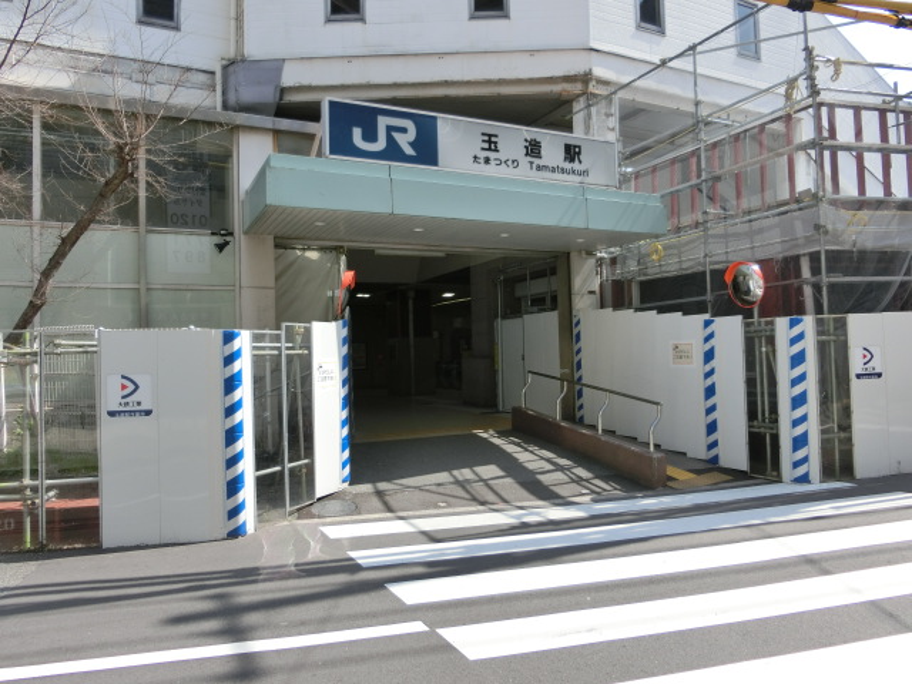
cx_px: 456
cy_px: 342
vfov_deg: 54.9
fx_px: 659
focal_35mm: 25
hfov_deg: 69.4
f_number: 3.5
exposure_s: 1/640
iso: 80
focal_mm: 4.5
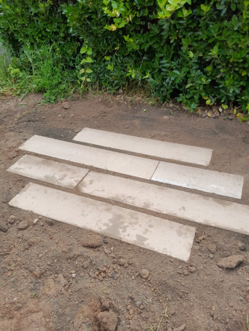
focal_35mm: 26
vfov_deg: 67.3
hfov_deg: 53.1
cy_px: 166
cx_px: 124
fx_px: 249
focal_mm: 4
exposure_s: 1/273
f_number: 1.8
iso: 40
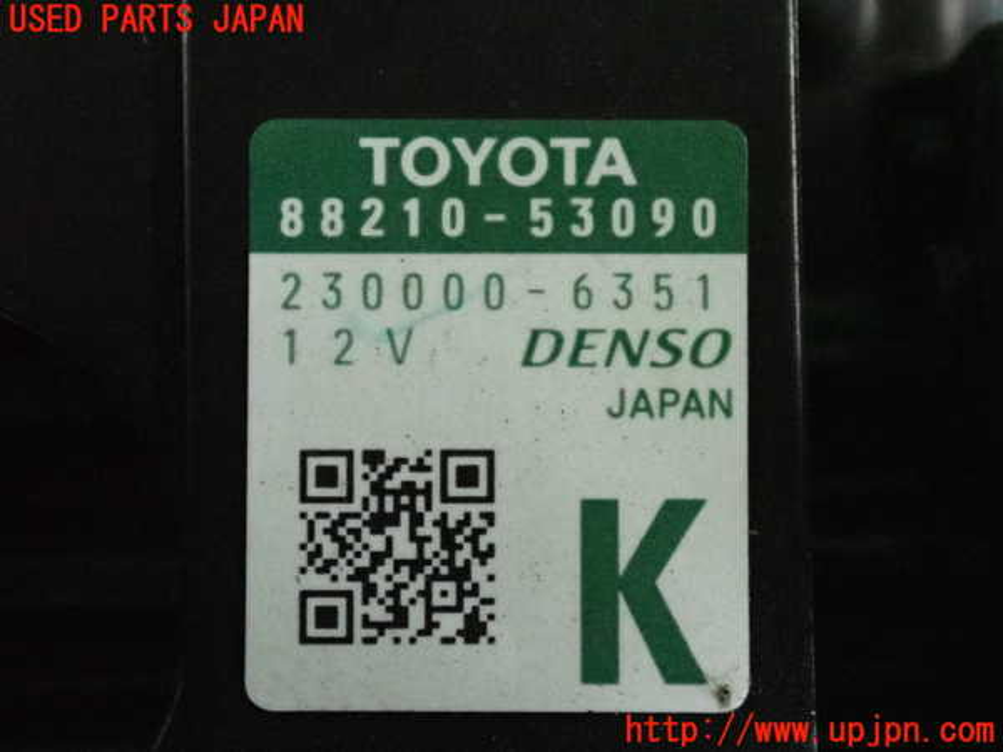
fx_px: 2898
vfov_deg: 14.8
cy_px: 376
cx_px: 502
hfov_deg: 19.6
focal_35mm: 100
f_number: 4.9
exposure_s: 1/125
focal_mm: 18
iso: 4000
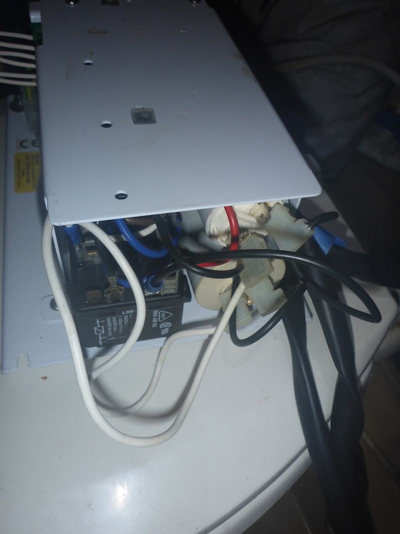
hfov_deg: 49.7
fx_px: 431
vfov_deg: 63.4
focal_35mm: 28
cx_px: 200
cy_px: 267
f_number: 3.3
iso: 160
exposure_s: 1/60
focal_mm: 4.9
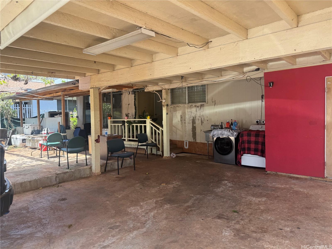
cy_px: 124
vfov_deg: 56.8
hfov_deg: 71.6
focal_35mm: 24
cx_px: 166
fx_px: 230
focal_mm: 6.76
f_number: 1.78
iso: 80
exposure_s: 1/317
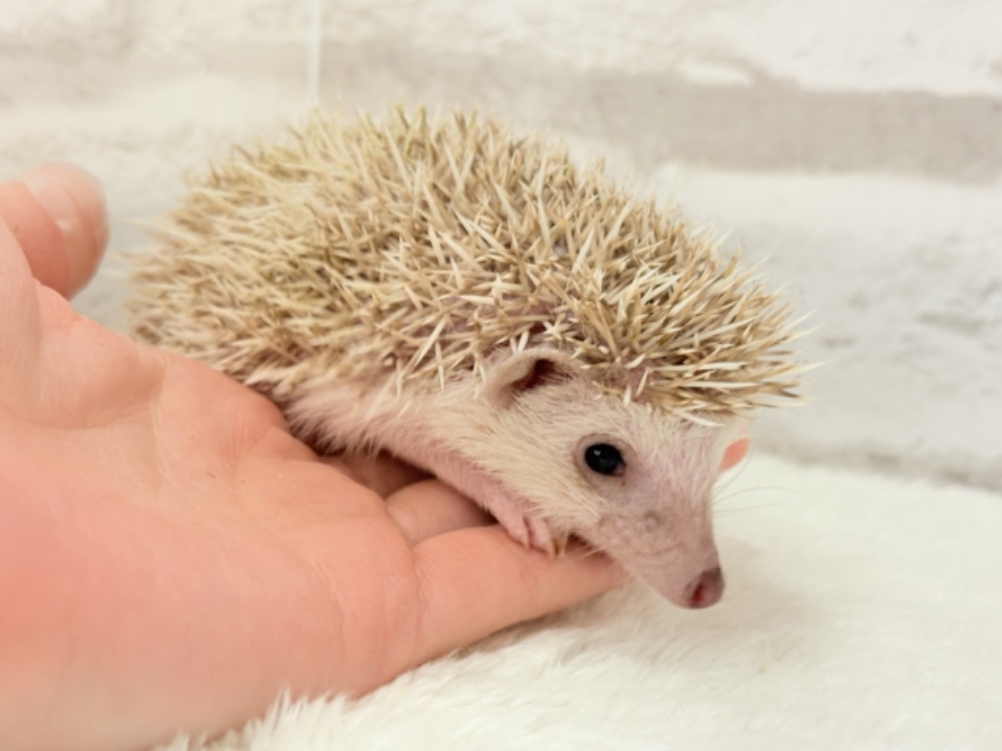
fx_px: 1505
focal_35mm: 52
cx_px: 501
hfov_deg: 36.8
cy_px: 376
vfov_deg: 28.0
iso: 64
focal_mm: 5.96
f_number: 1.6
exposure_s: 1/50
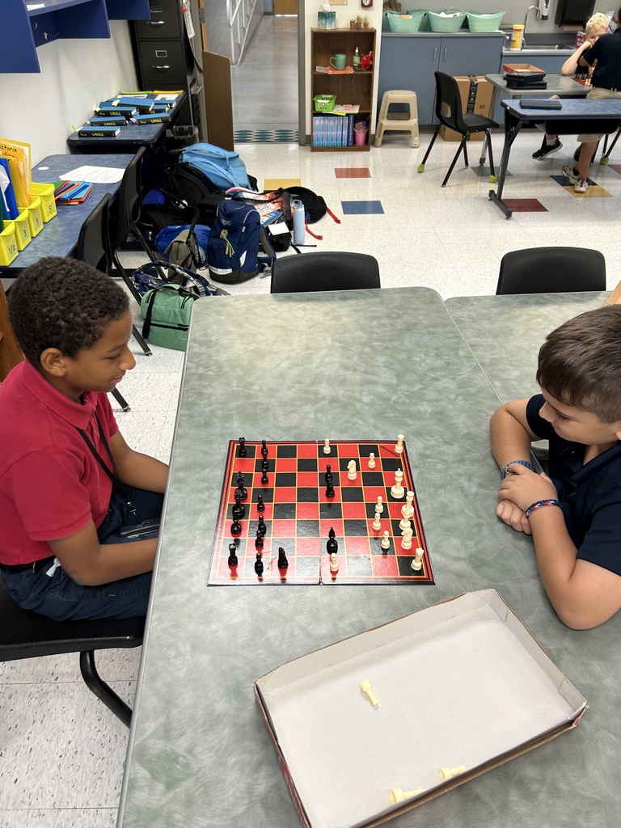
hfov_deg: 53.1
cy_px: 414
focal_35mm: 26
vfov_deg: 67.3
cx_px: 310
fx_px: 622
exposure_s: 1/60
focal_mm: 5.7
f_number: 1.5
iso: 64
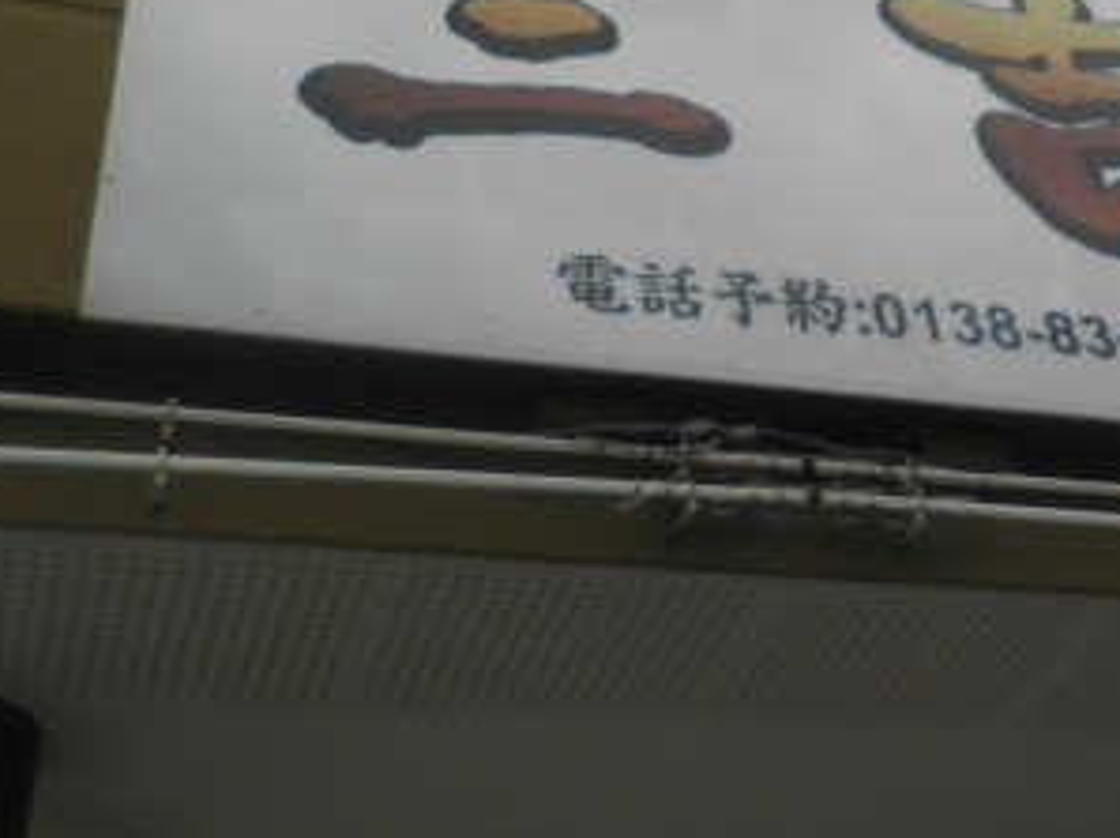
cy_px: 68
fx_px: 1875
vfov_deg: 24.4
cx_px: 816
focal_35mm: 58
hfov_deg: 32.7
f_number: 8
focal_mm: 4.9
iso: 64
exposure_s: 1/125
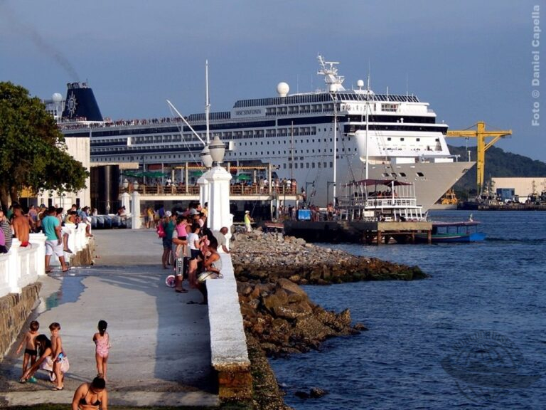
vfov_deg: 10.4
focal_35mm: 142
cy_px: 205
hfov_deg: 13.9
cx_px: 273
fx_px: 2240
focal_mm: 25.3
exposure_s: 1/640
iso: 125
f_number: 4.9
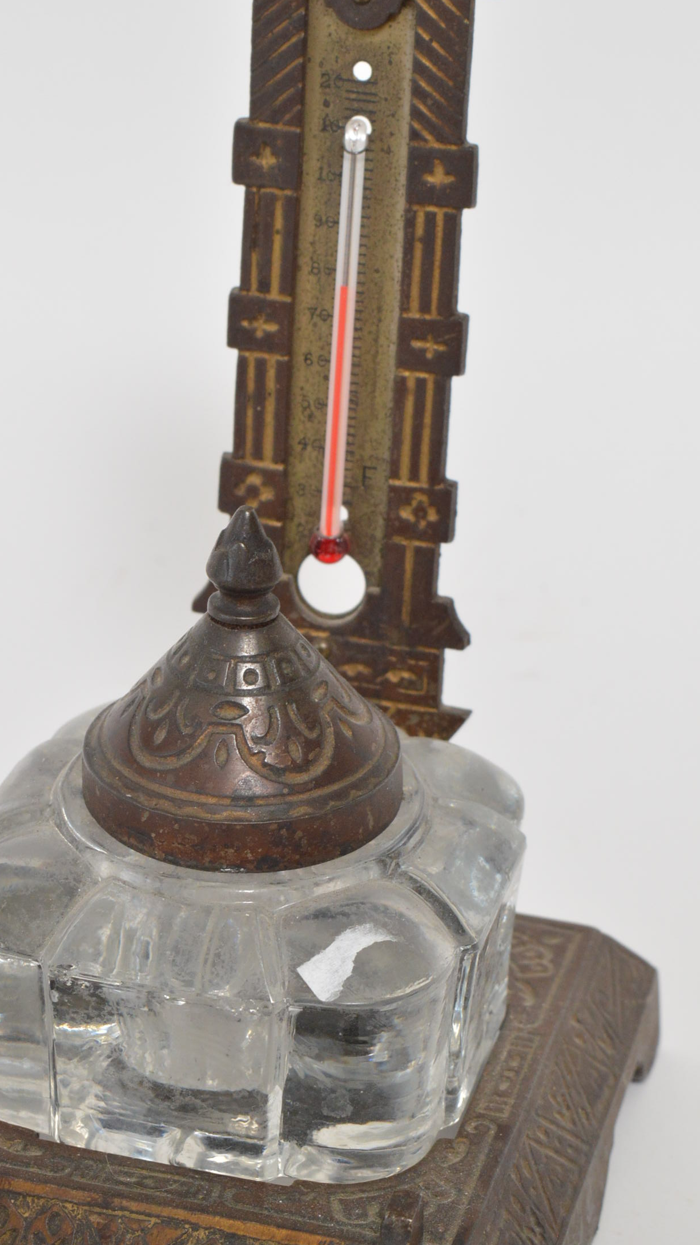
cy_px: 661
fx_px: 3432
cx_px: 250
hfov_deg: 11.6
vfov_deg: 20.6
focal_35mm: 104
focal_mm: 48
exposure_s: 1/80
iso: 800
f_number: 9
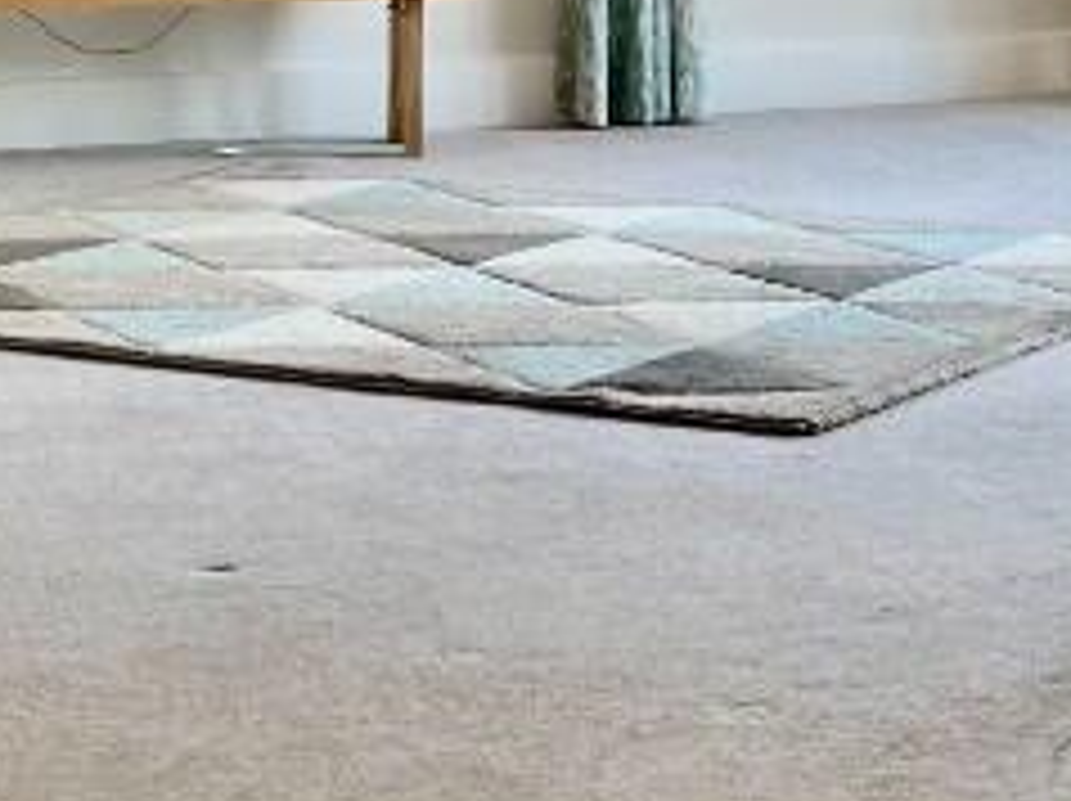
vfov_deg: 13.0
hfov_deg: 17.3
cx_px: 981
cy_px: -72
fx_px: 3462
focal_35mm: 112
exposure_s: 1/203
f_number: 1.6
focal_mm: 5.1
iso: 40
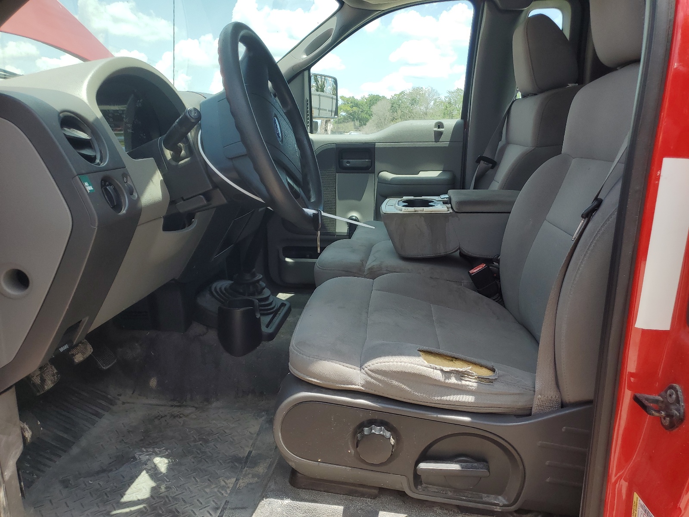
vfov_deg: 53.1
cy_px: 258
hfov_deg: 67.3
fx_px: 518
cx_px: 344
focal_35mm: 26
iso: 50
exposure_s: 1/1111
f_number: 1.5
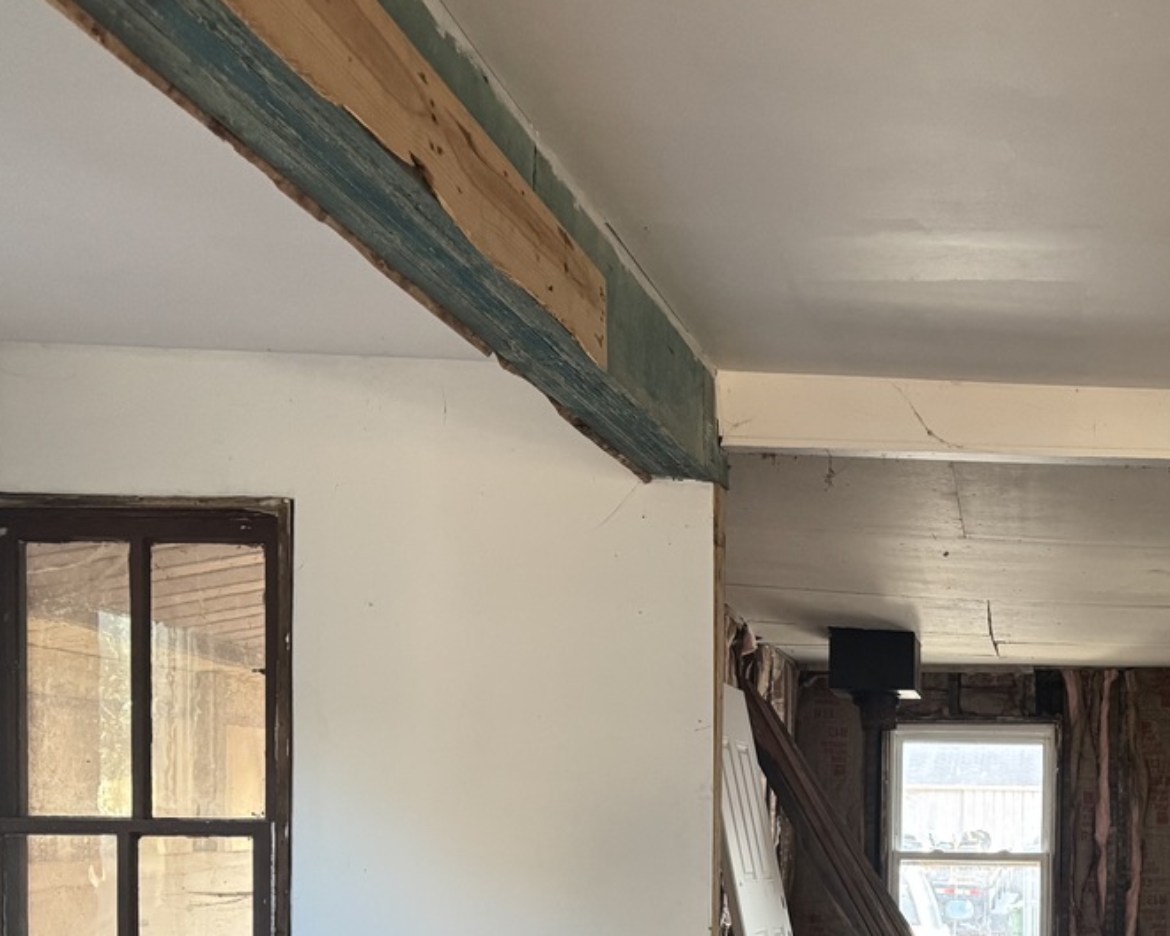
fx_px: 1766
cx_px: 1092
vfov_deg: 28.3
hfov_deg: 34.3
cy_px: 876
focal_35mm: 51
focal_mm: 6.76
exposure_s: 1/60
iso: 400
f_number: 1.78
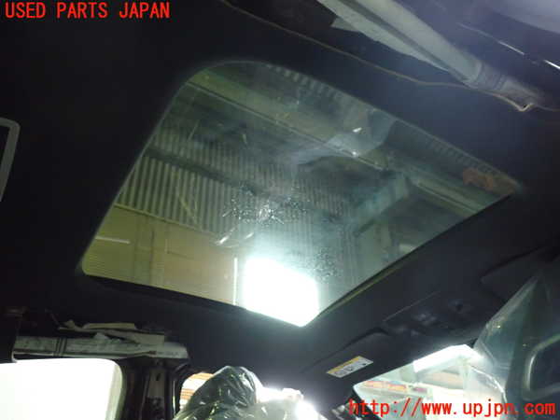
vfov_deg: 46.8
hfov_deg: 60.0
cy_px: 210
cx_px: 280
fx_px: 485
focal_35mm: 30
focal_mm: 5.4
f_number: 2.3
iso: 800
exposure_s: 1/30
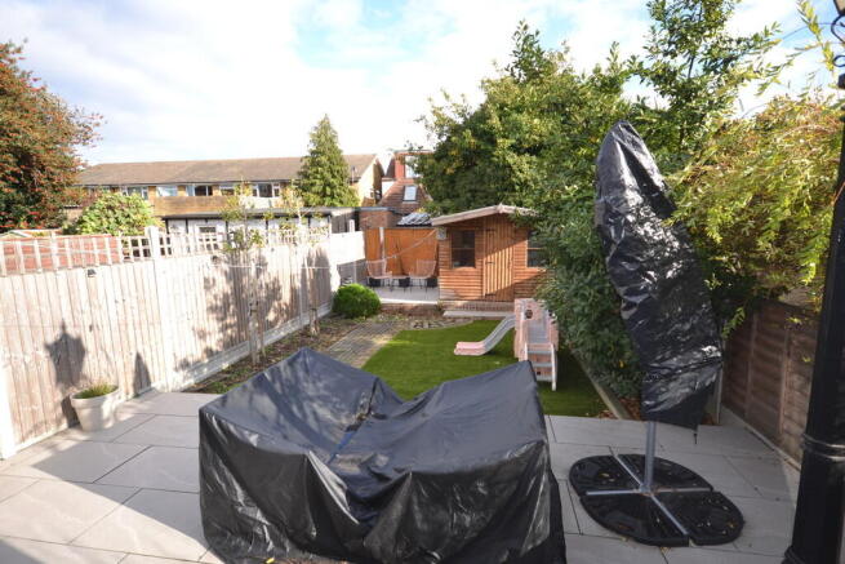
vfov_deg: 67.4
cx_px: 422
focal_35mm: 18
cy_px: 282
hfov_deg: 90.0
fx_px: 423
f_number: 4.5
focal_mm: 12
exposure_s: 1/160
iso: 100
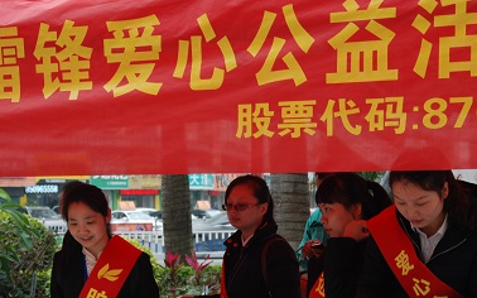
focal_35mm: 102
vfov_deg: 12.8
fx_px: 1326
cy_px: 213
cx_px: 245
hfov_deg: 20.4
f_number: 4.8
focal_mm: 42
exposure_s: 1/40
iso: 100
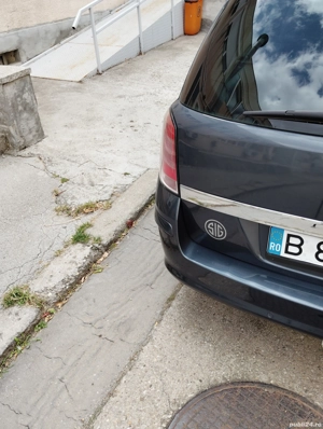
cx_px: 162
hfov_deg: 48.4
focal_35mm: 29
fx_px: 360
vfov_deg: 61.6
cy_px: 214
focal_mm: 4.25
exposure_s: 1/264
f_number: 1.8
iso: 50
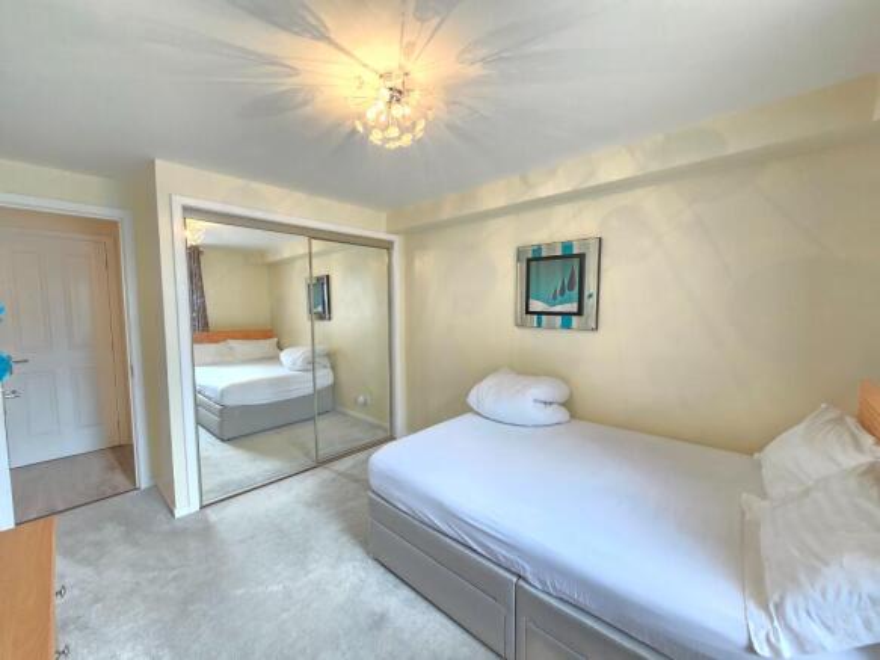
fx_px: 330
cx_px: 440
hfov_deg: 106.2
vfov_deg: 89.9
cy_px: 330
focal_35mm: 13
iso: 400
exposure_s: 1/50
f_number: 2.2
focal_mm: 2.2
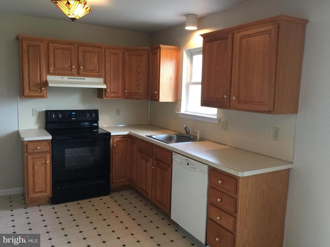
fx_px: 276
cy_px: 124
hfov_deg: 61.7
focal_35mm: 29
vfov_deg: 48.2
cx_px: 165
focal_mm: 4.15
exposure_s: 1/15
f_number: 2.2
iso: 80
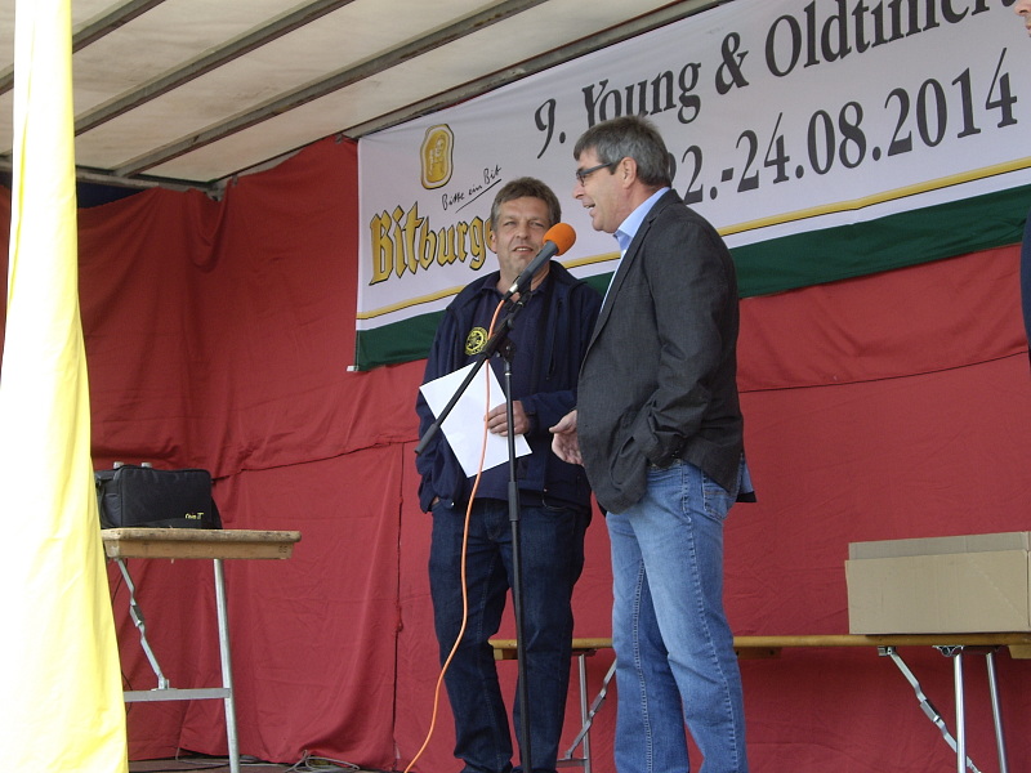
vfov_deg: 22.6
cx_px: 516
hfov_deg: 29.8
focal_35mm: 65
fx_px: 1936
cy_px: 386
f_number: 3.8
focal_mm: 13.7
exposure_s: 1/80
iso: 100
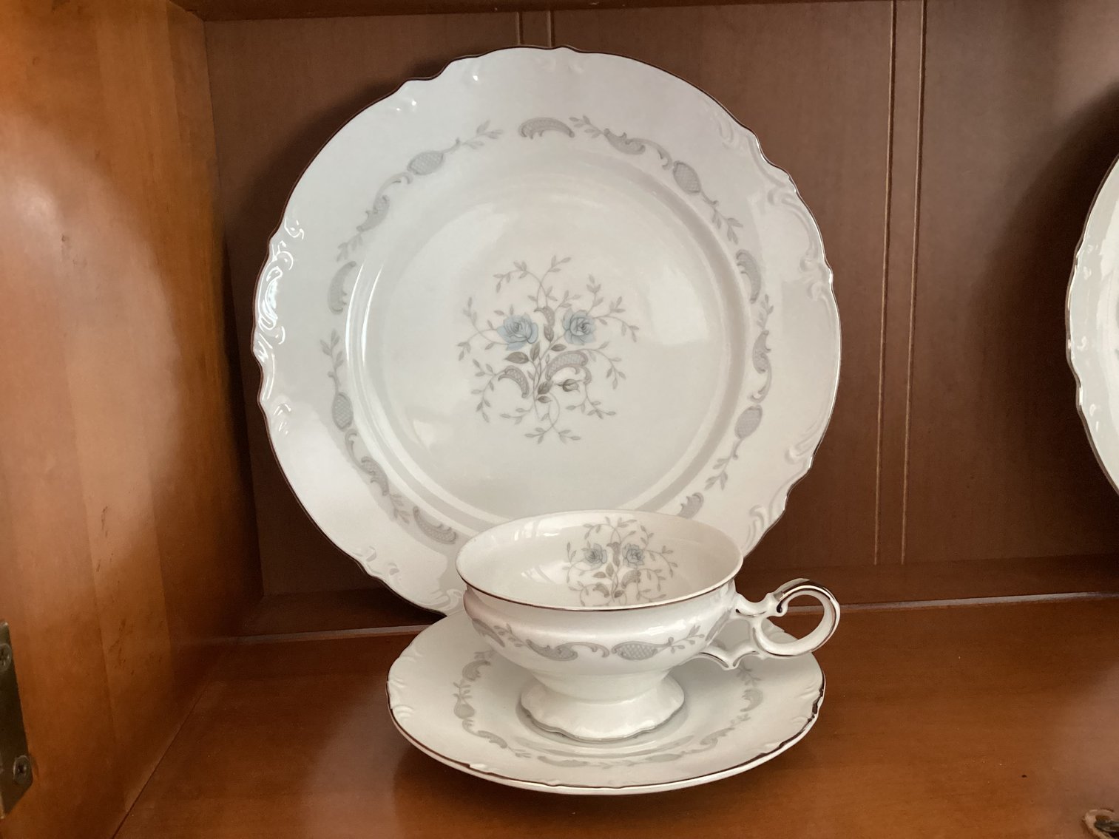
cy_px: 420
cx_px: 560
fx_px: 1002
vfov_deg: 45.4
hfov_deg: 58.3
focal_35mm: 31
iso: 320
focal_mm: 3.3
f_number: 2.4
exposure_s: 1/40
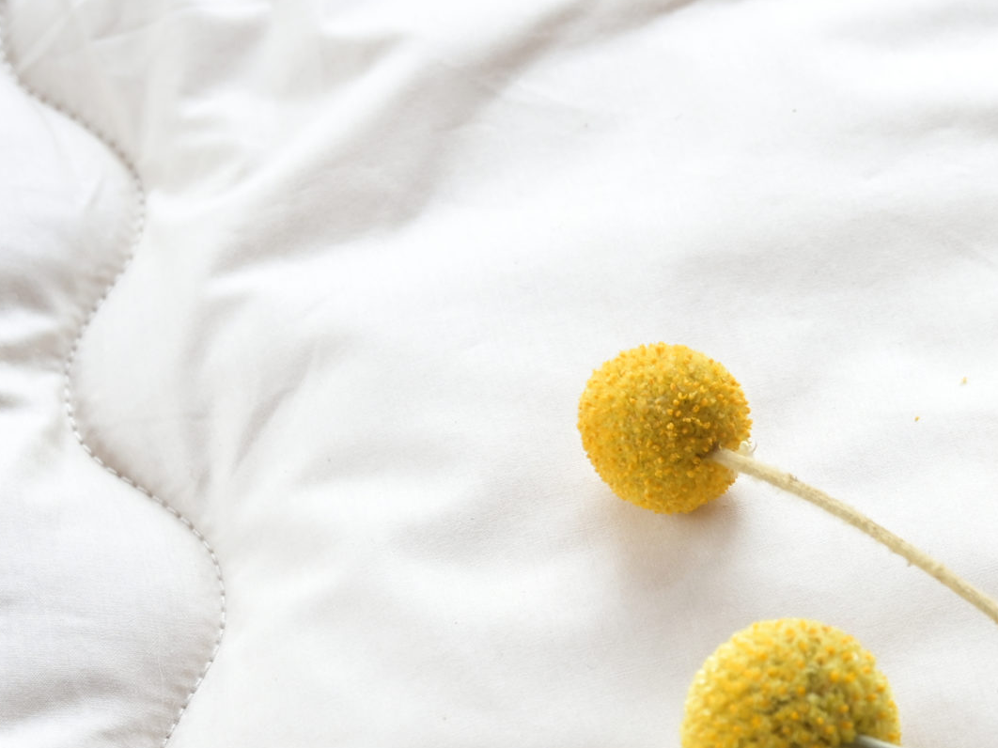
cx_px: 1166
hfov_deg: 13.2
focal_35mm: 146
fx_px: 4208
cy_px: 788
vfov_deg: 10.1
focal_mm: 42
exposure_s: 1/30
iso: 250
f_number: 5
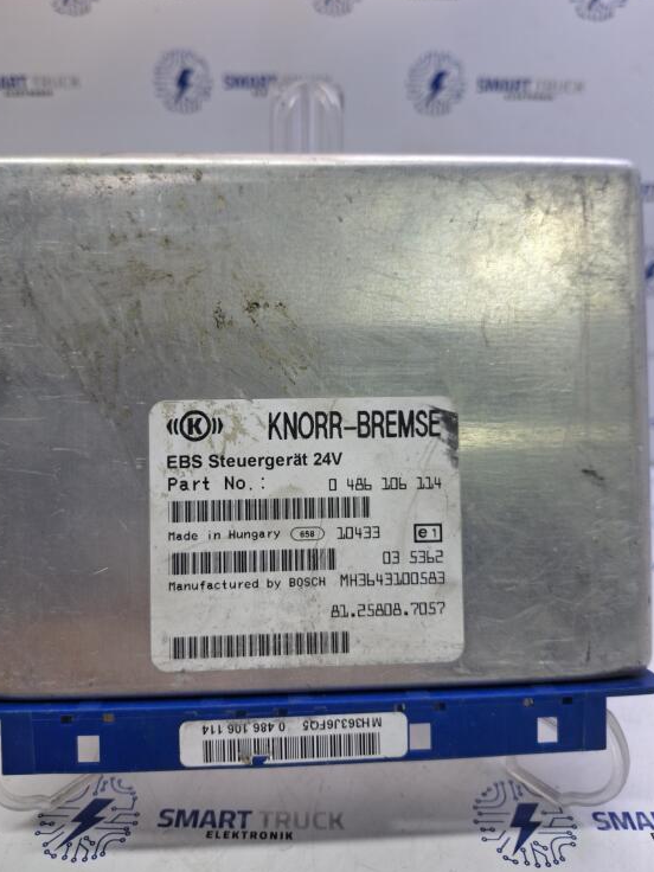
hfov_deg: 54.9
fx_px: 630
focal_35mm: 25
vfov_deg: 69.3
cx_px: 321
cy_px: 404
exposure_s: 1/50
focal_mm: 5.54
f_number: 1.8
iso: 64
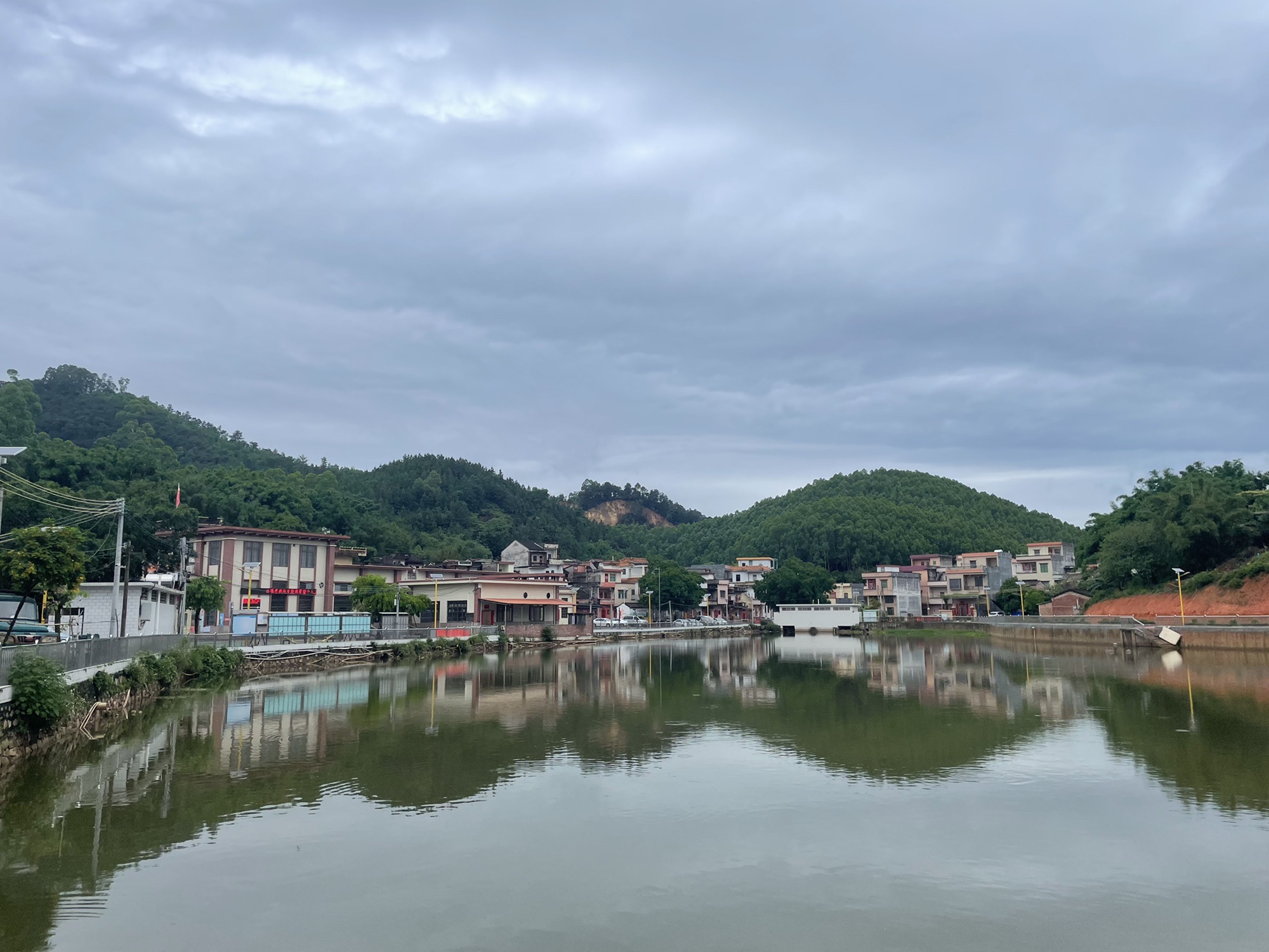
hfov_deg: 67.3
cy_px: 476
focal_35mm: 26
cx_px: 634
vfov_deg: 53.1
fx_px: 953
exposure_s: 1/882
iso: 32
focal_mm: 4.2
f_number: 1.6
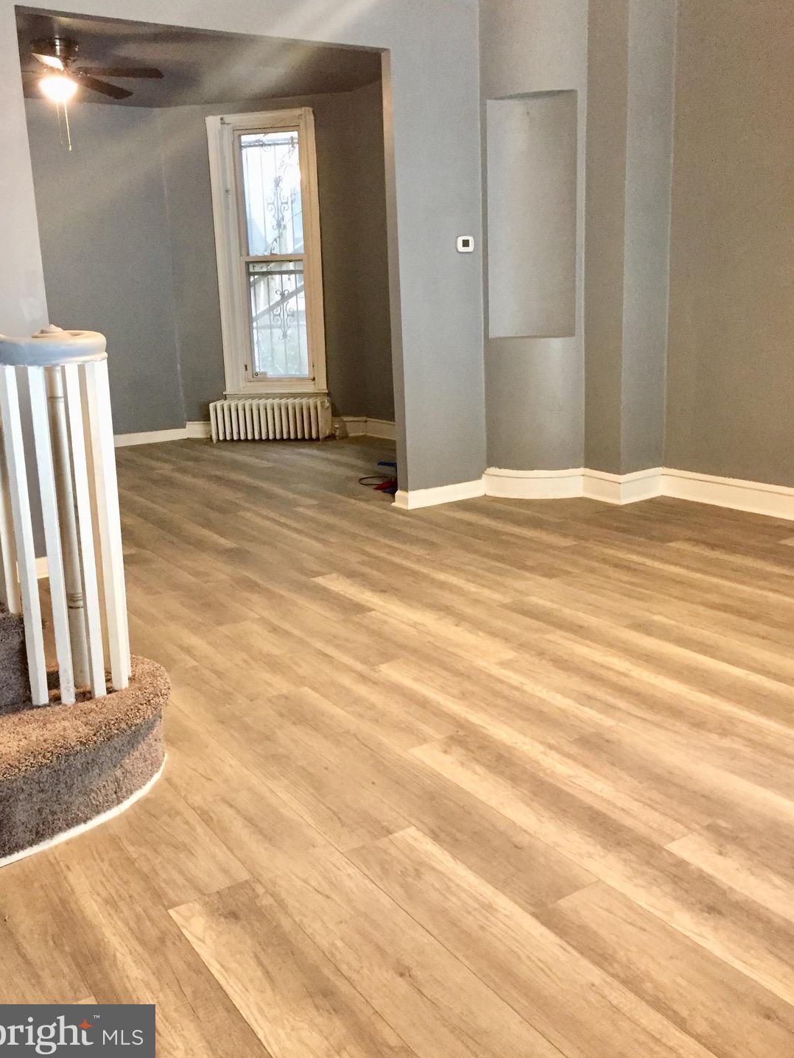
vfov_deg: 58.3
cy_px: 499
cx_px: 396
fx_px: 948
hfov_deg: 45.4
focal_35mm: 31
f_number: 2.2
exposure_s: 1/20
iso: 250
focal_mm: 4.15
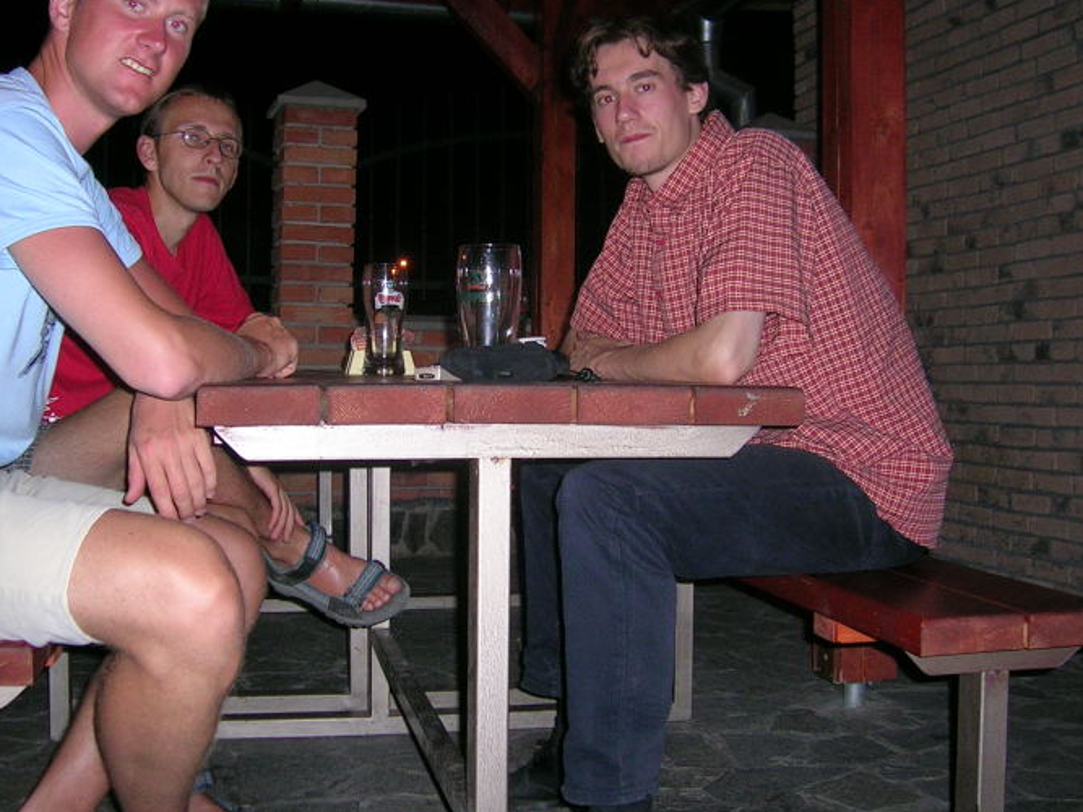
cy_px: 372
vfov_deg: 34.3
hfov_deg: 44.7
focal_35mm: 42
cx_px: 479
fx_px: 1314
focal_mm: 5.4
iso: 124
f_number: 2.8
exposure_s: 1/60.1
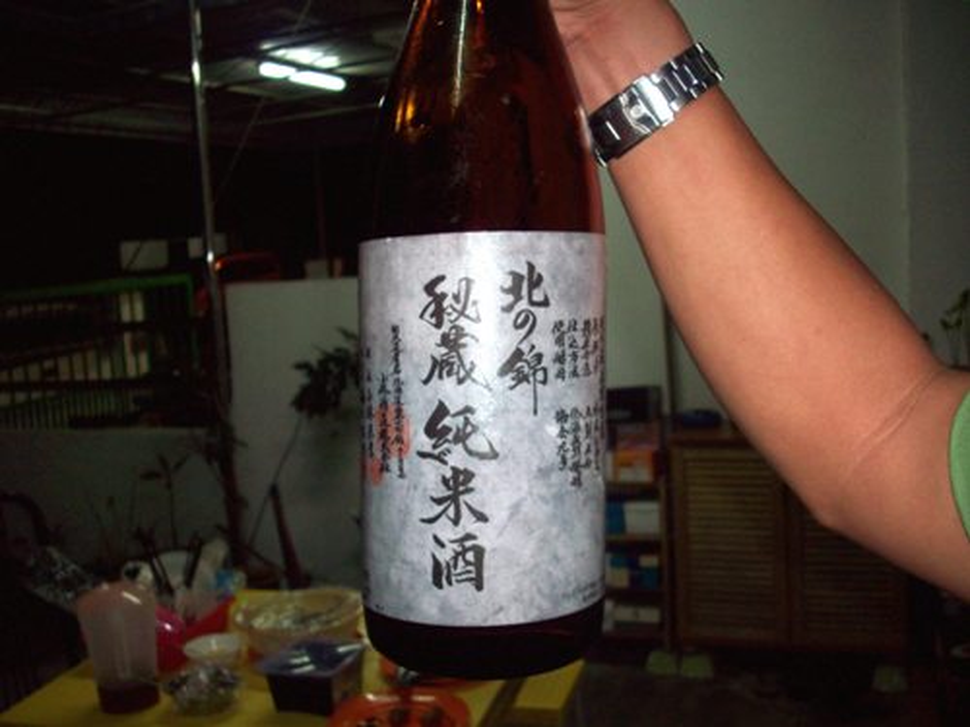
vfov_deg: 38.7
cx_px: 485
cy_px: 364
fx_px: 1037
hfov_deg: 50.1
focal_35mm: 37
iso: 160
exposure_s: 1/45
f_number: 2.8
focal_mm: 6.2
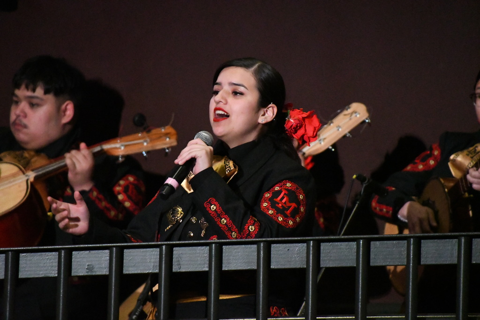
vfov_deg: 3.1
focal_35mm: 450
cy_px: 160
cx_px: 240
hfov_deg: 4.6
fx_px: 6000
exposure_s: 1/200
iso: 25600
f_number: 6.3
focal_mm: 300
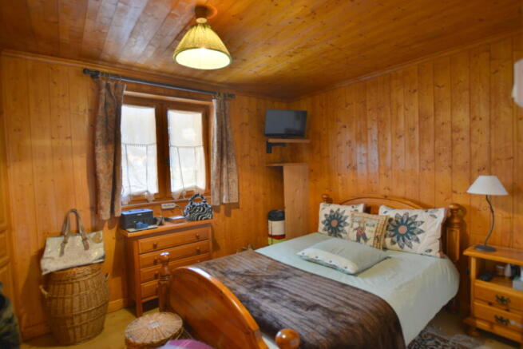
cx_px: 262
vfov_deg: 67.4
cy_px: 174
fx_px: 262
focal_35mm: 18
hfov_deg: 90.0
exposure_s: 1/40
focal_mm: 12
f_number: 3.5
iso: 200
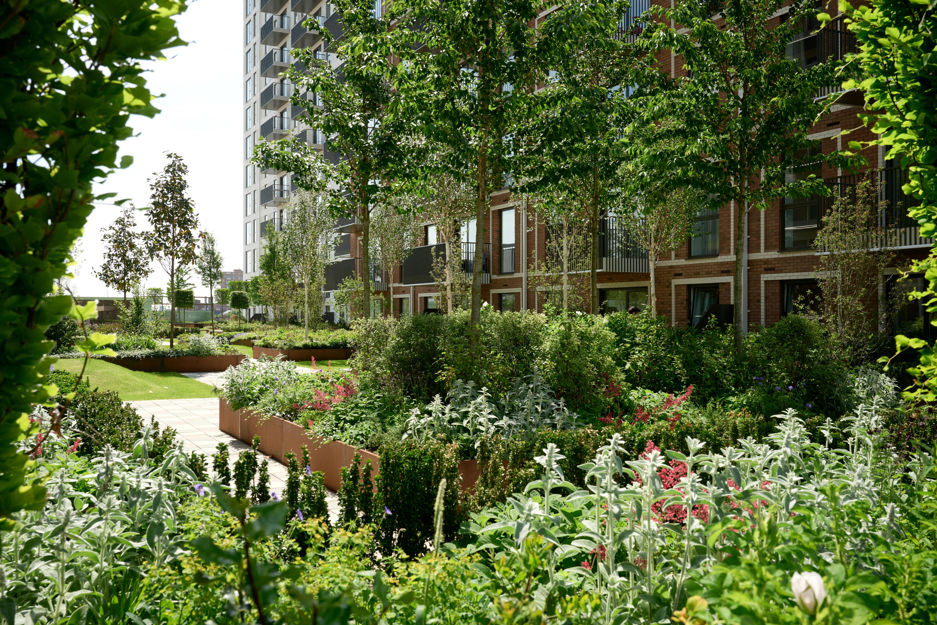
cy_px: 312
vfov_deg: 39.4
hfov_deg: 56.5
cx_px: 468
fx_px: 872
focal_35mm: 34
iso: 64
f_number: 9
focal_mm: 33.5
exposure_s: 1/60
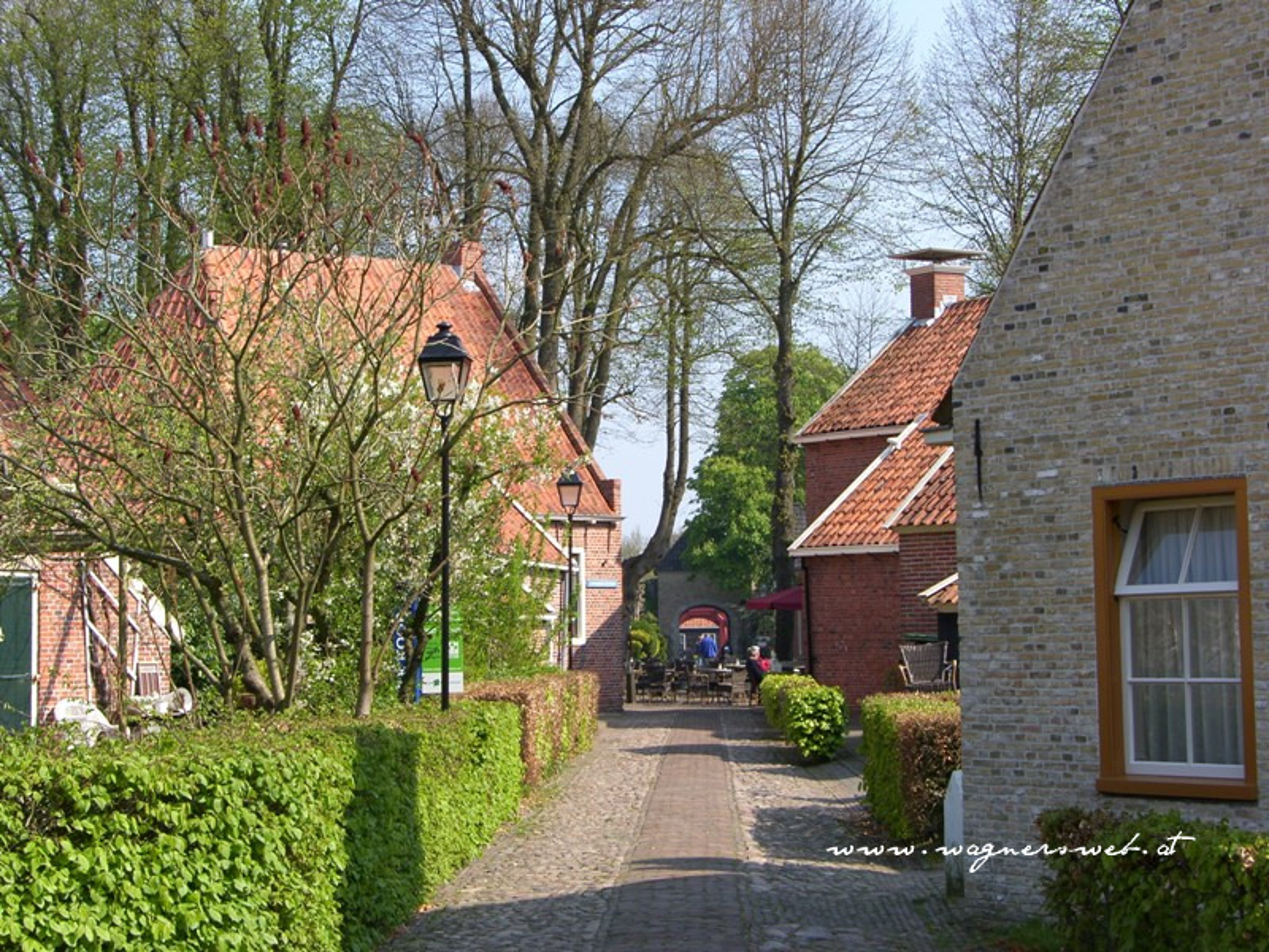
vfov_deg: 19.6
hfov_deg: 26.0
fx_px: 2749
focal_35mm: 75
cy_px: 476
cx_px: 634
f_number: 4.6
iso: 50
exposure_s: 1/320
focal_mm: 19.4
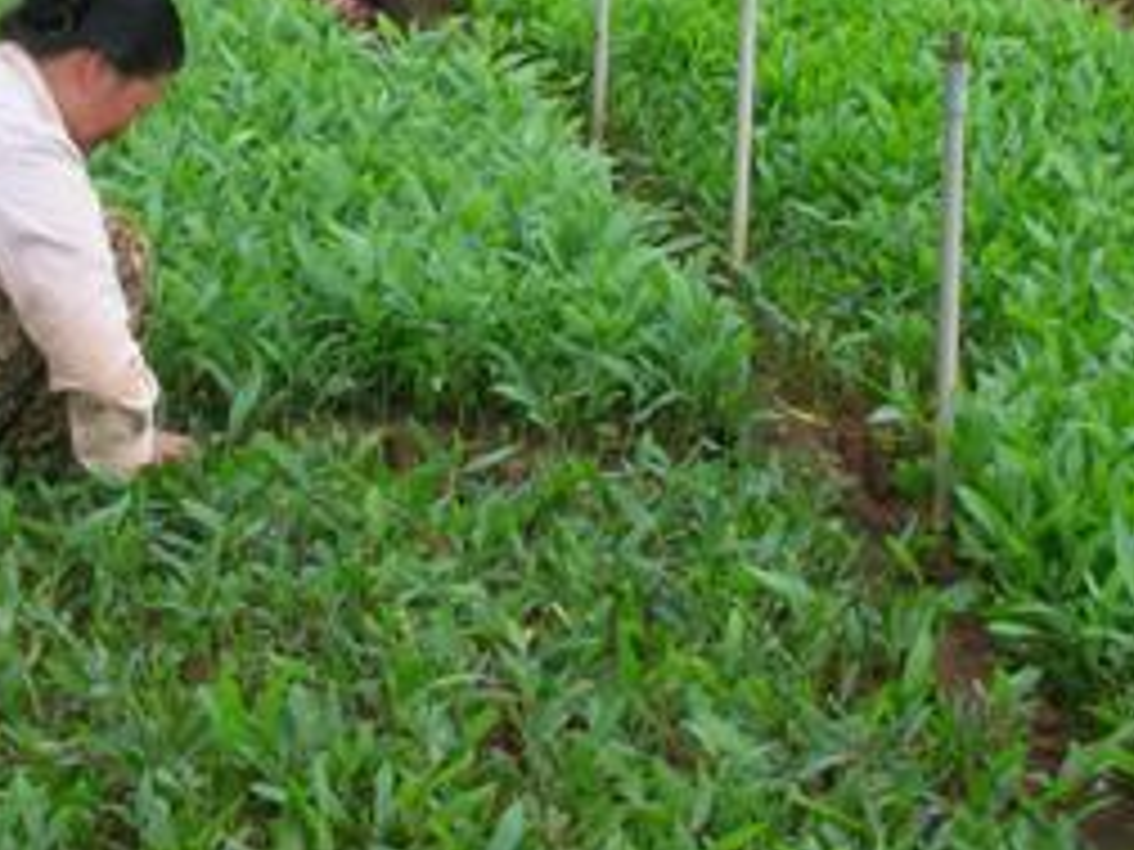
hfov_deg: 17.5
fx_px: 3669
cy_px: 139
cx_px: 378
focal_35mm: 112
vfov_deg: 13.1
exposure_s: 1/26.4
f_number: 6.1
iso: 50
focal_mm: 10.4
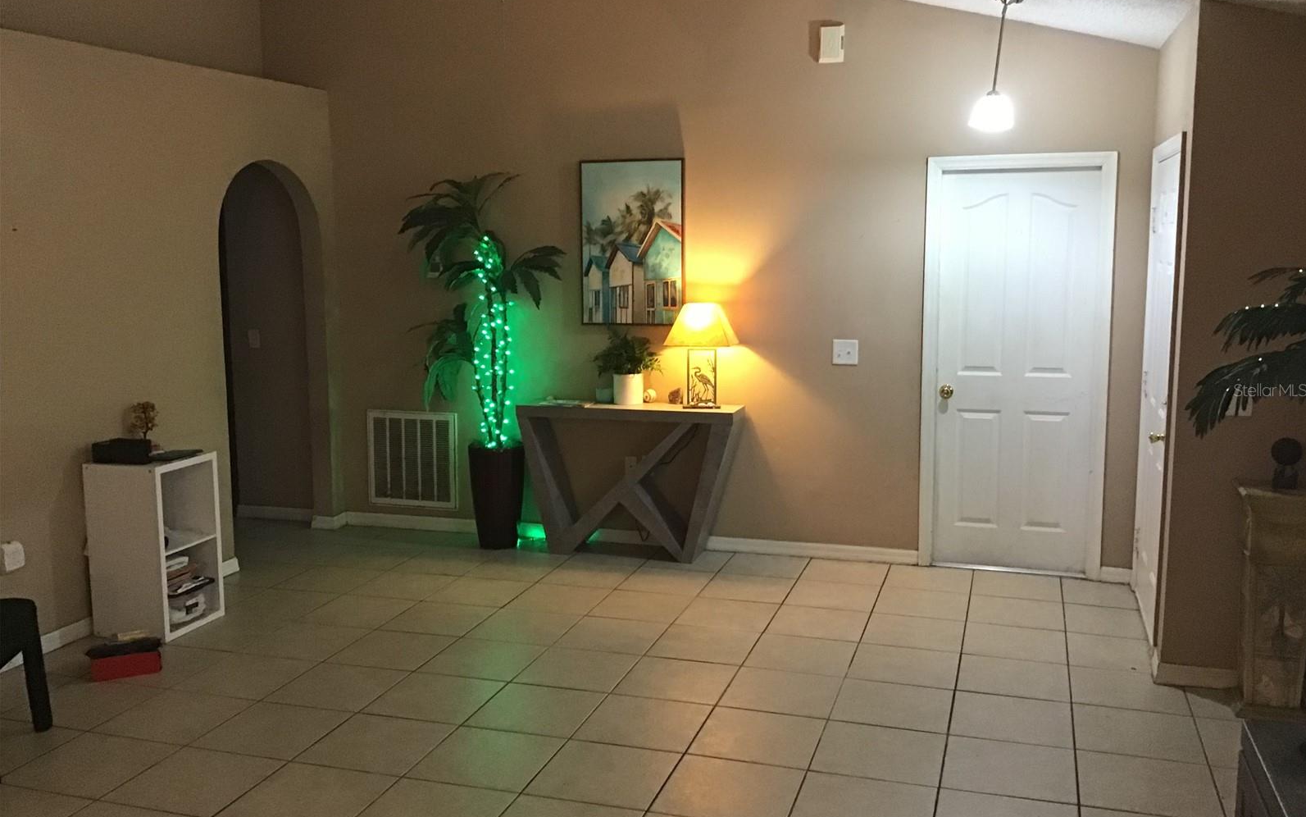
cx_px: 655
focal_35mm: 33
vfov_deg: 38.3
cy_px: 390
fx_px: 1175
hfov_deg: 58.1
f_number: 2.4
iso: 200
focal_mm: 3.3
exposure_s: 1/17
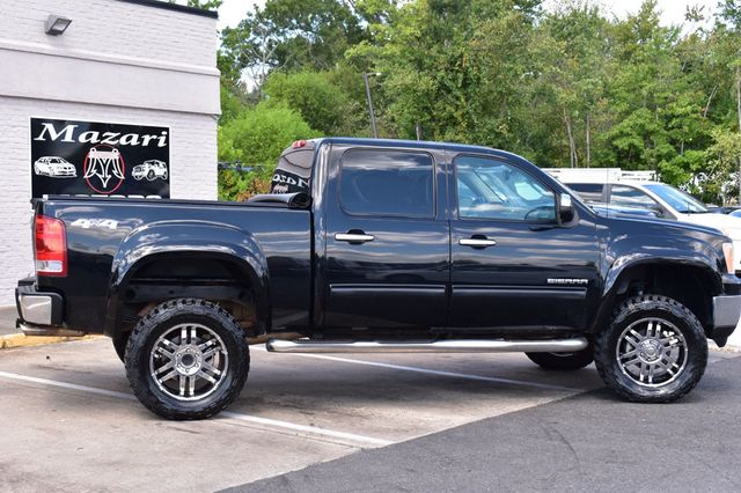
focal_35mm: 54
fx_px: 1111
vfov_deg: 25.0
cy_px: 246
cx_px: 370
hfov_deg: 36.9
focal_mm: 36
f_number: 9
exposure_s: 1/160
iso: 400
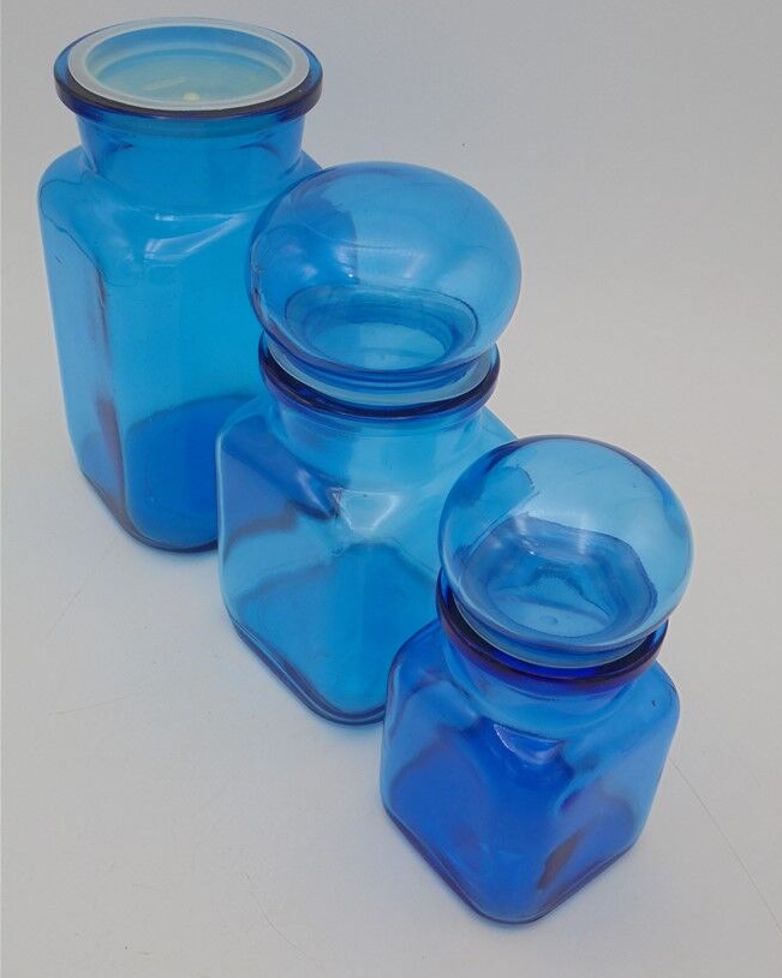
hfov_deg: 36.5
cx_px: 404
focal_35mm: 41
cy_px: 453
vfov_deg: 44.8
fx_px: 1186
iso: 100
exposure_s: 1/250
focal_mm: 6.9
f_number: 4.2
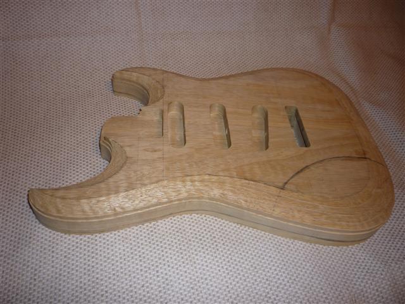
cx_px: 202
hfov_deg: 60.0
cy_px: 152
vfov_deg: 46.8
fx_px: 351
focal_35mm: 30
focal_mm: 5.2
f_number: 3.3
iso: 100
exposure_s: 1/30
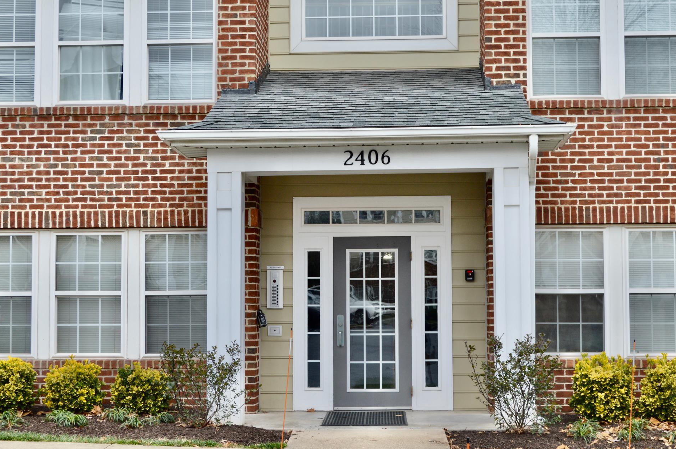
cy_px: 236
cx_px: 334
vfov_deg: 20.9
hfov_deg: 31.0
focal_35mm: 65
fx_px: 1219
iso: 360
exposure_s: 1/125
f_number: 5.6
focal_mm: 40
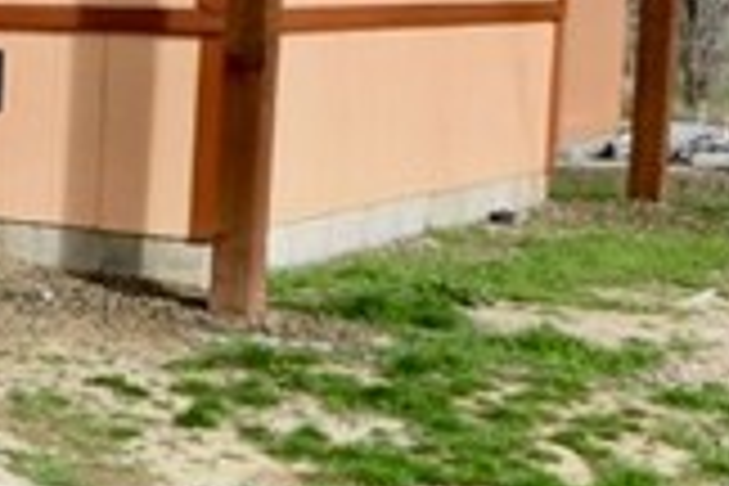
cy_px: 110
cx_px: -752
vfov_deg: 13.1
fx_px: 2109
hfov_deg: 15.5
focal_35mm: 104
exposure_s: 1/250
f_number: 8
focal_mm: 11
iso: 140
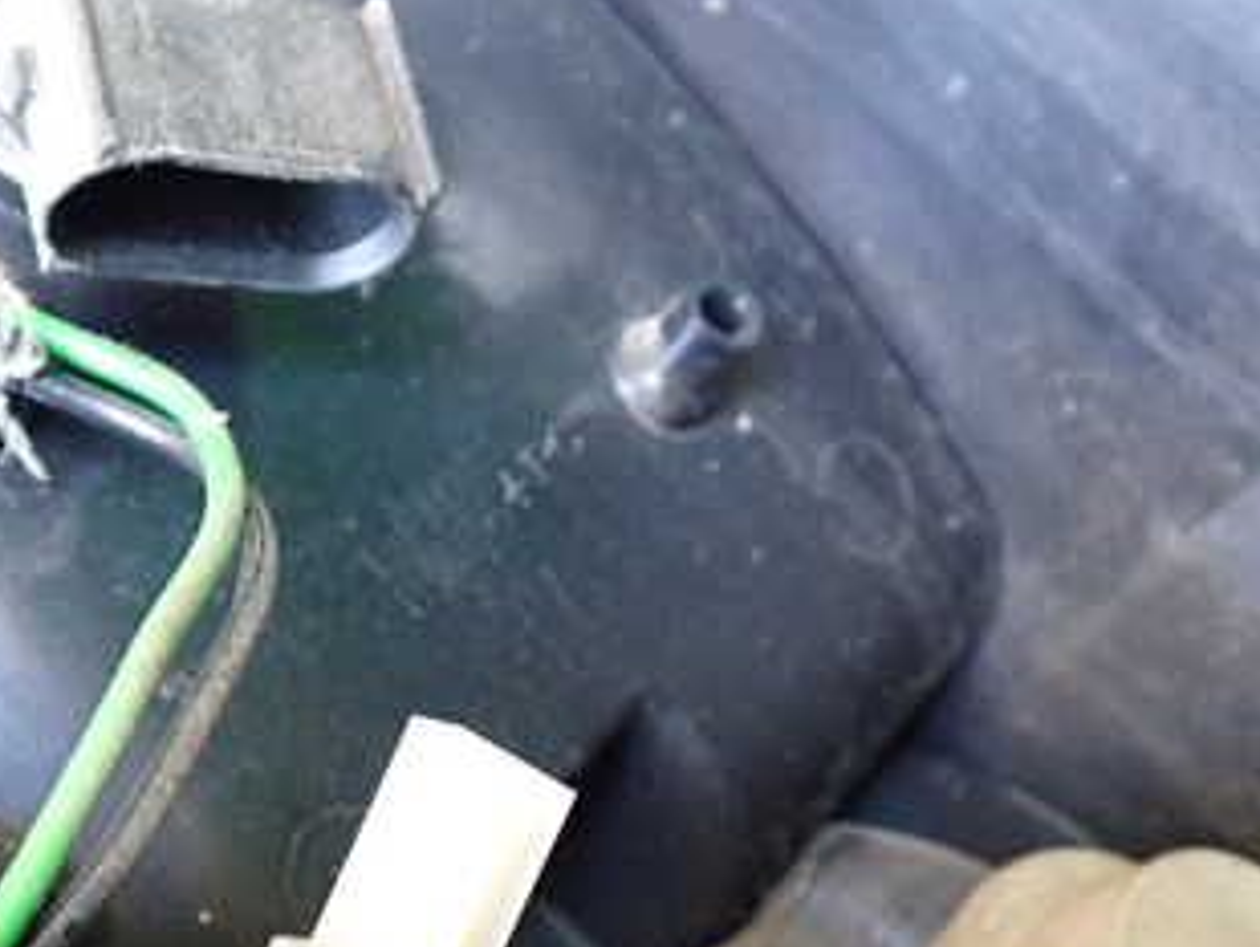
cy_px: 740
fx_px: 2113
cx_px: 476
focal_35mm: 58
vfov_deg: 24.9
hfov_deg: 33.1
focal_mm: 5.4
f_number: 2.3
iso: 640
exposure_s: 1/30
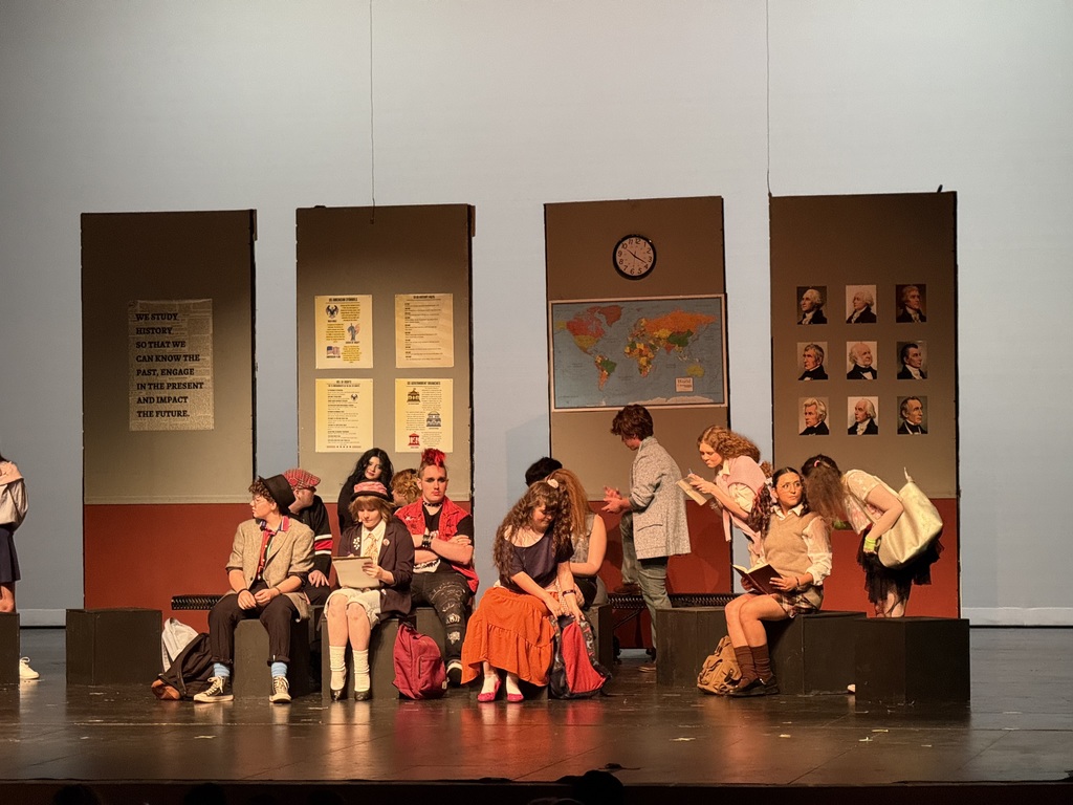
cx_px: 536
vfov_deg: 12.3
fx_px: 3720
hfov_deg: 16.4
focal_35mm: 120
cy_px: 402
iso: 500
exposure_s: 1/60
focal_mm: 15.66
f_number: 2.8
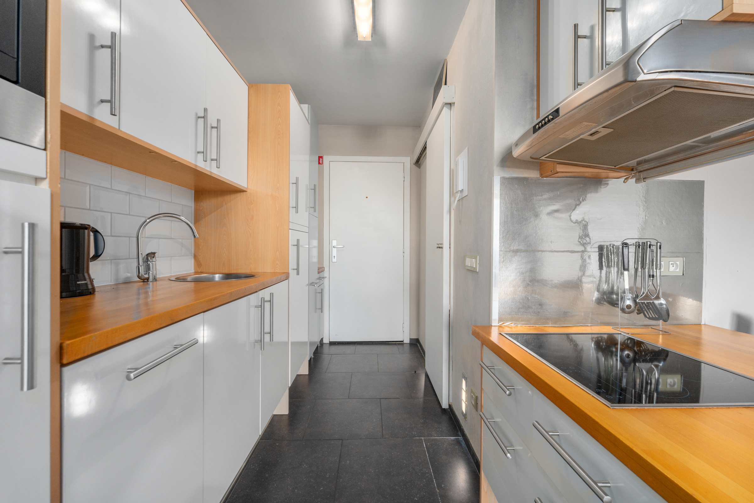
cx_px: 377
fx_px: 293
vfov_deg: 81.2
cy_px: 252
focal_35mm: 14
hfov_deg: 104.3
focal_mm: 14
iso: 250
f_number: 9
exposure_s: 1/8
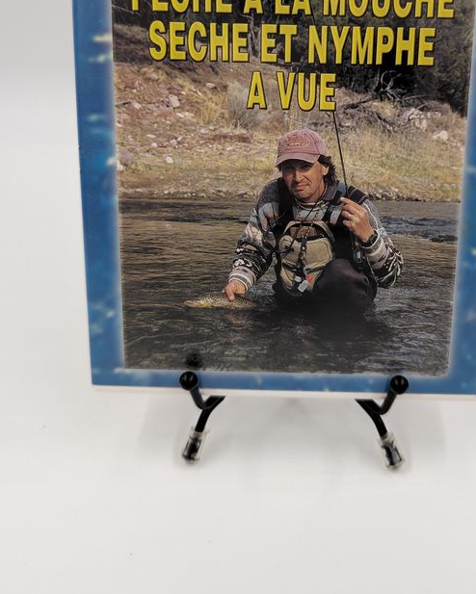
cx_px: 304
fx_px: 669
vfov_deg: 46.9
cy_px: 184
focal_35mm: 38
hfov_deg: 38.9
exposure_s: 1/47.7
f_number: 1.68
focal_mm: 6.9
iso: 63
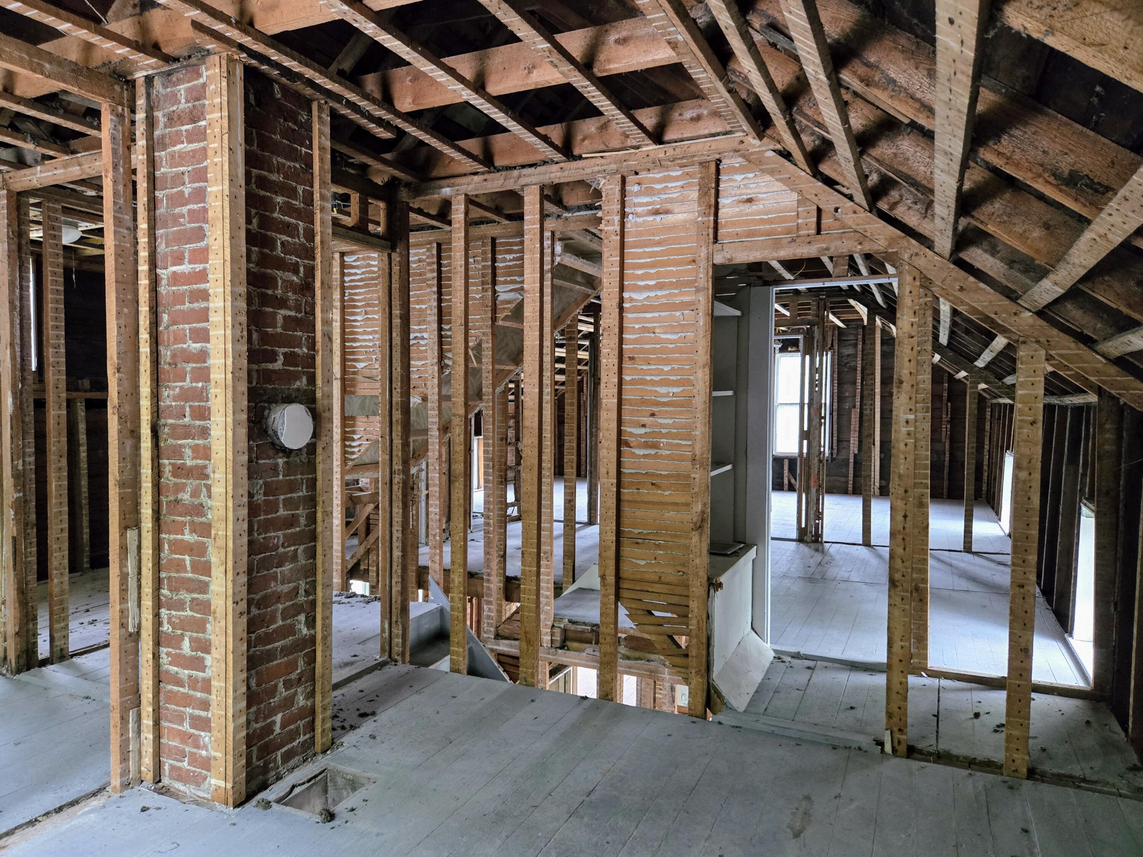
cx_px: 572
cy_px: 428
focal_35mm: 23
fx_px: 759
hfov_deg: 73.9
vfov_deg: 58.9
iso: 1000
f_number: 1.8
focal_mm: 5.4
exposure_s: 1/60
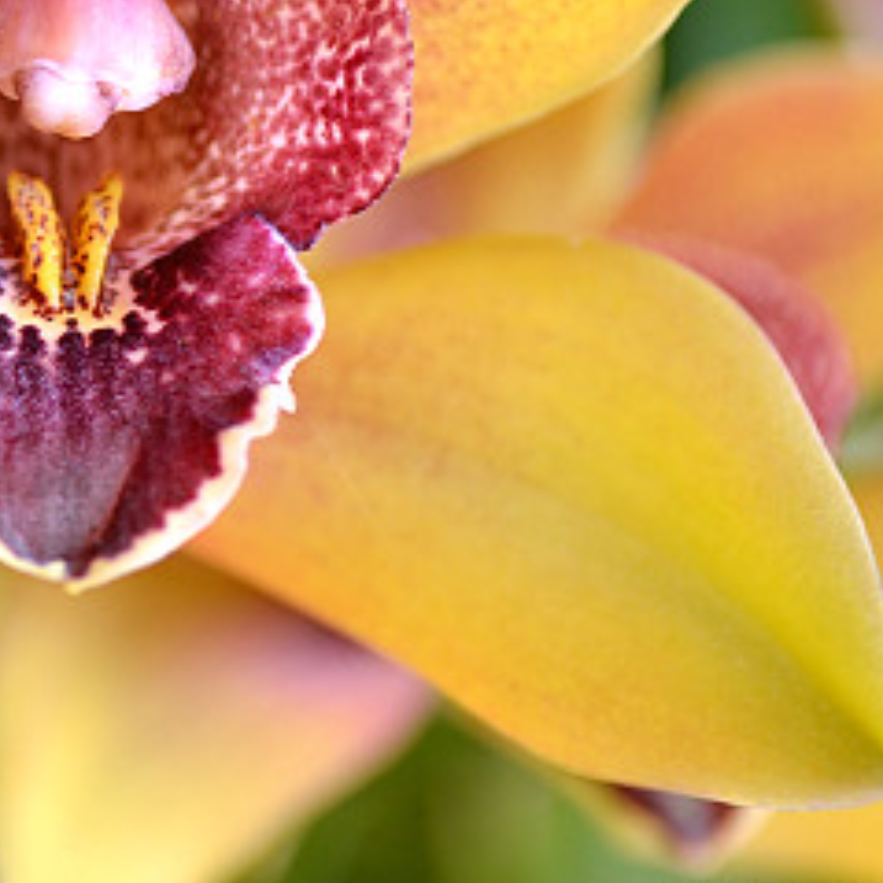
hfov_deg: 11.1
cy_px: 161
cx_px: 122
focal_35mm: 157
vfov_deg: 11.1
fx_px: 4531
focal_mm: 46
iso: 100
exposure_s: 1/25
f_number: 5.3
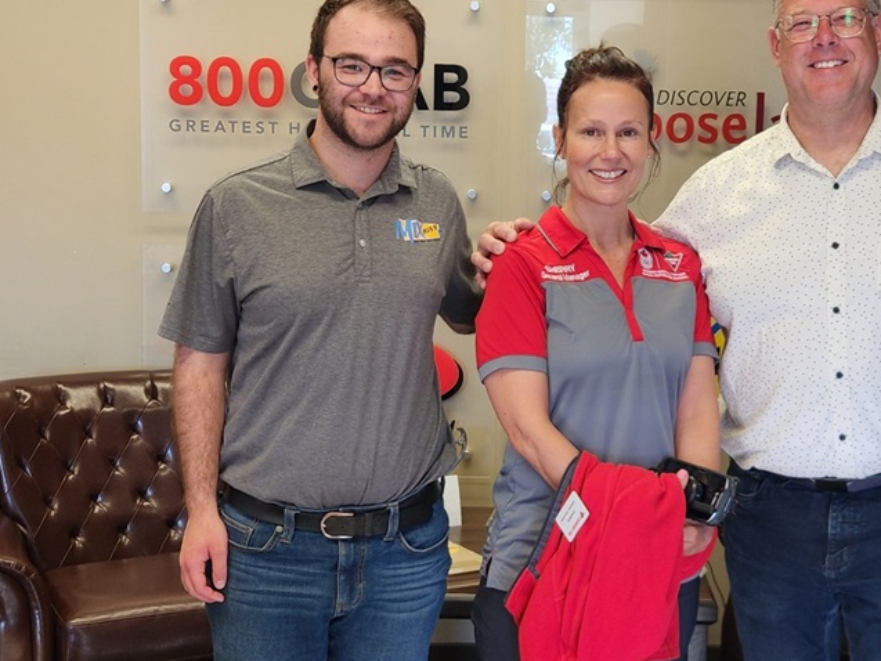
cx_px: 516
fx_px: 891
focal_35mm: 35
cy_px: 367
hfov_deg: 52.4
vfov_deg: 40.7
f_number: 1.8
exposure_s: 1/120
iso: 80
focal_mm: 5.4
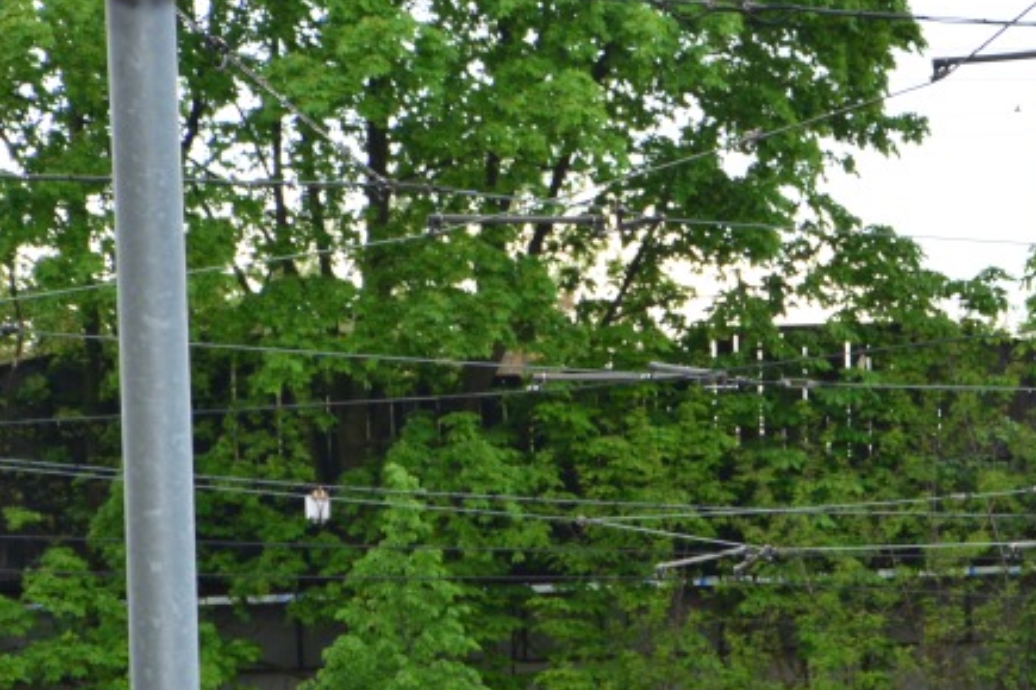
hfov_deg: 4.7
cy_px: 804
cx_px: 1386
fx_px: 12499
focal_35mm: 434
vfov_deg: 3.2
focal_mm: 105
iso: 400
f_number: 9
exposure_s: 1/100
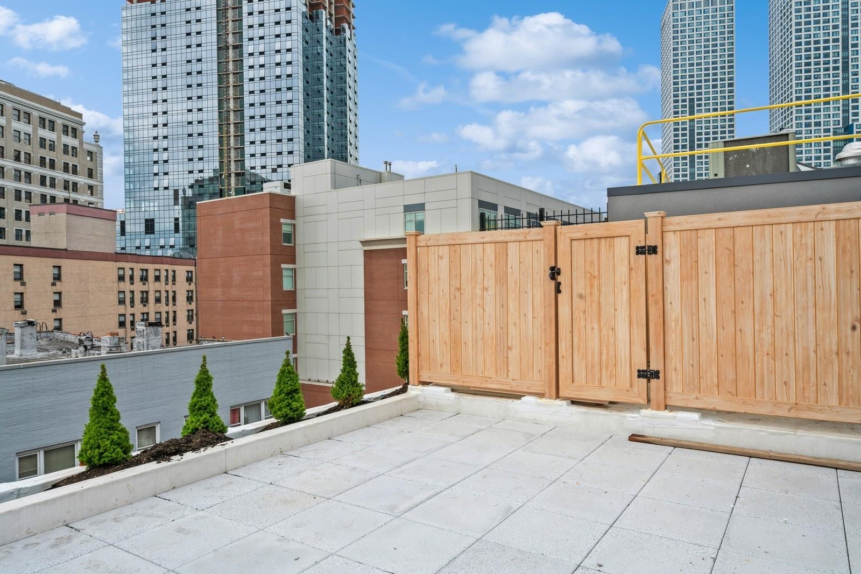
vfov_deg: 53.1
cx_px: 430
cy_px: 287
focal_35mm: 24
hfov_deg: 73.7
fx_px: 574
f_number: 11
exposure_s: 1/200
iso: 200
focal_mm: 24
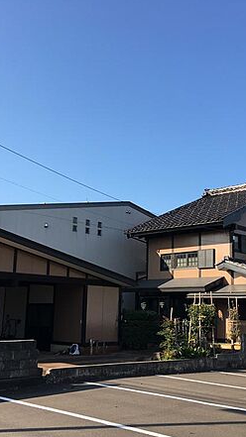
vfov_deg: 47.4
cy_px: 218
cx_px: 129
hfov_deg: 27.7
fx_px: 499
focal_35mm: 43
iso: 25
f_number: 2.2
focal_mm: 4.15
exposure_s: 1/874
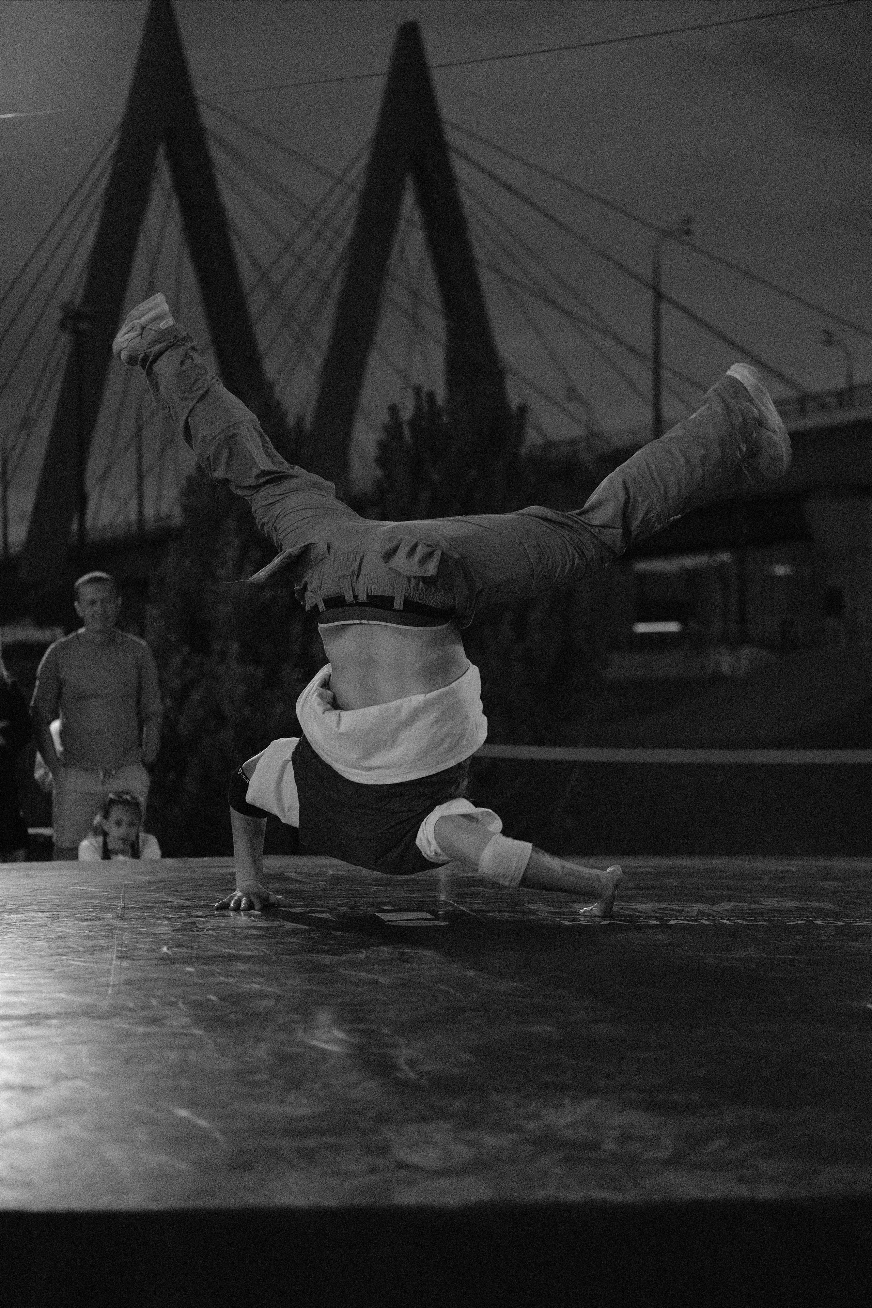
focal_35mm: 75
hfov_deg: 18.2
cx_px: 436
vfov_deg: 27.0
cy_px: 654
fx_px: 2725
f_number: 2
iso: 5000
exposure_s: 1/640
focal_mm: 50
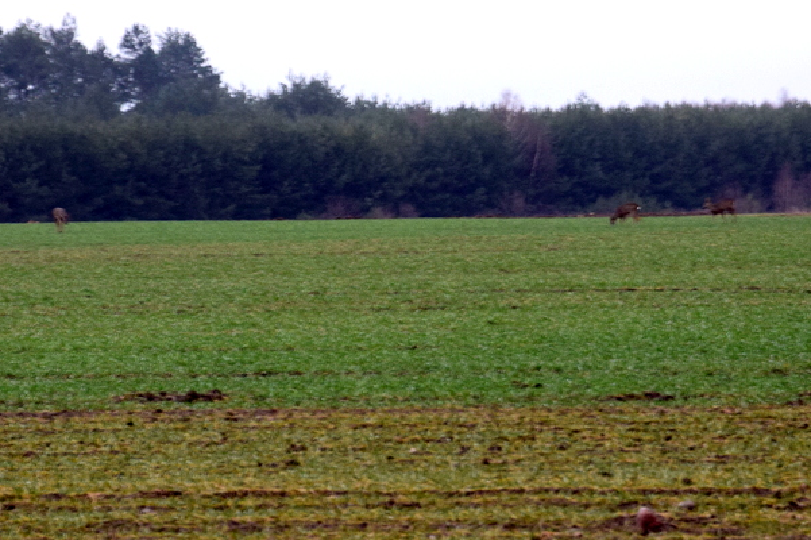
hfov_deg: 9.8
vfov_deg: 6.5
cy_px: 234
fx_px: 4721
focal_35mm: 210
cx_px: 283
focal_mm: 105
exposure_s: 1/30
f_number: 7.1
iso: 560
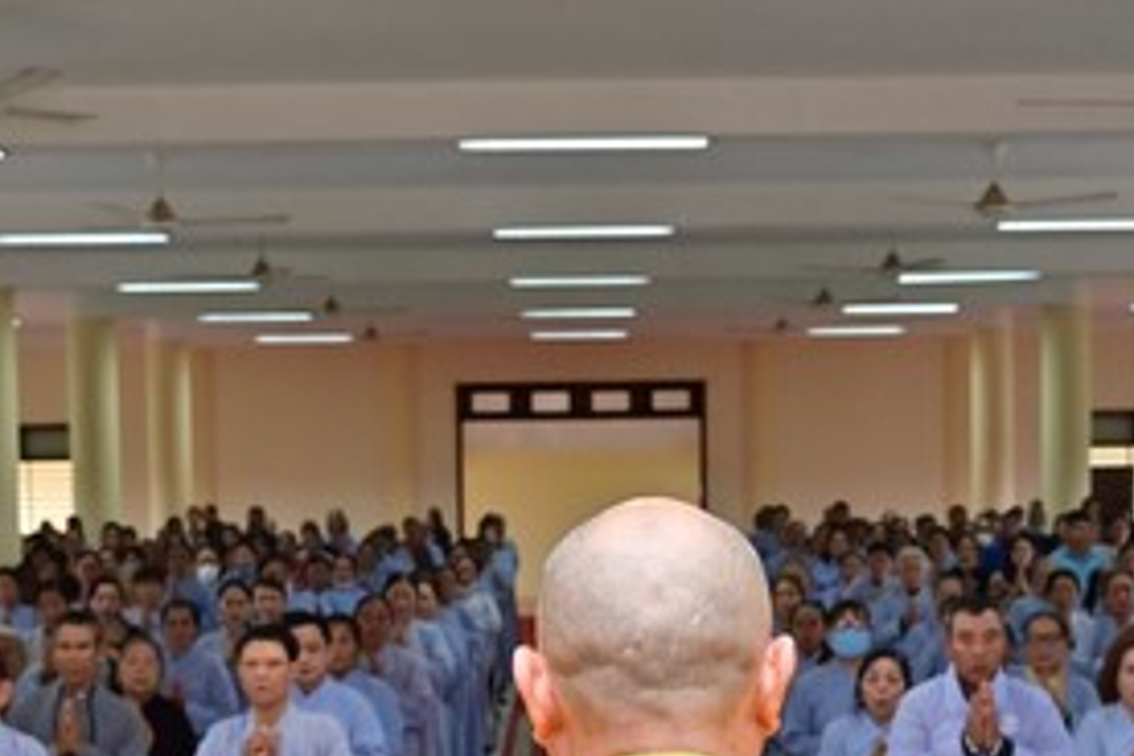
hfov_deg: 25.4
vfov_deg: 16.8
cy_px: 690
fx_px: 2520
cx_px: 612
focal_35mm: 80
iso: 1250
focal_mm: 34
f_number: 5.6
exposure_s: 1/160
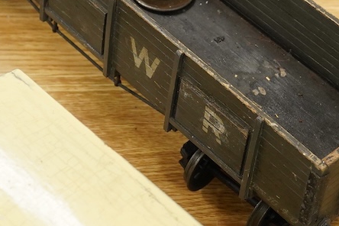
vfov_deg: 12.0
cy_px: 42
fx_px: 1073
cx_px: 203
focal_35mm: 114
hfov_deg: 17.9
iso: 2500
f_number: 8
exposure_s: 1/160
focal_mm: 30
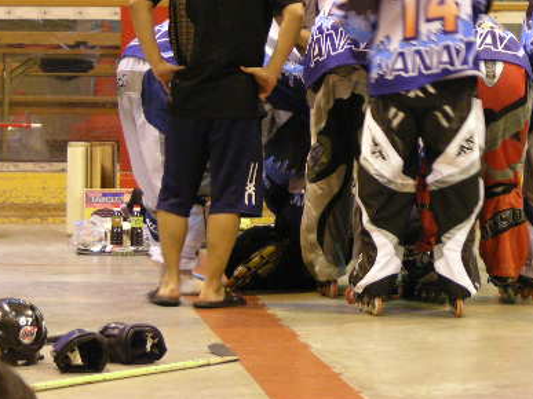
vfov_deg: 7.9
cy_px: 76
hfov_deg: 10.6
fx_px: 2878
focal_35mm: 187
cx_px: 377
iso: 234
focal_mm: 18.9
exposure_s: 1/15
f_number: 3.5
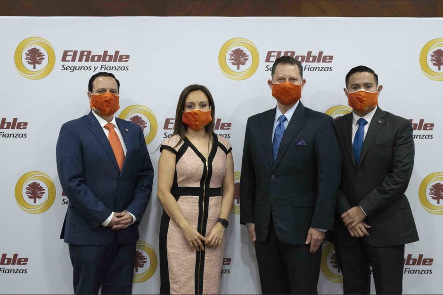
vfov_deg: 18.9
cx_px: 222
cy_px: 148
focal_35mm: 72
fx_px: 886
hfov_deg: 28.1
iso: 3200
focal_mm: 48
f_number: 5.6
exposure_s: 1/60
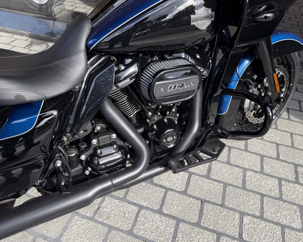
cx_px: 154
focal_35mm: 26
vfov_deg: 54.9
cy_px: 119
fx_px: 233
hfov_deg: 66.0
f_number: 1.78
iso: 80
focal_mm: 6.76
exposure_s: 1/992
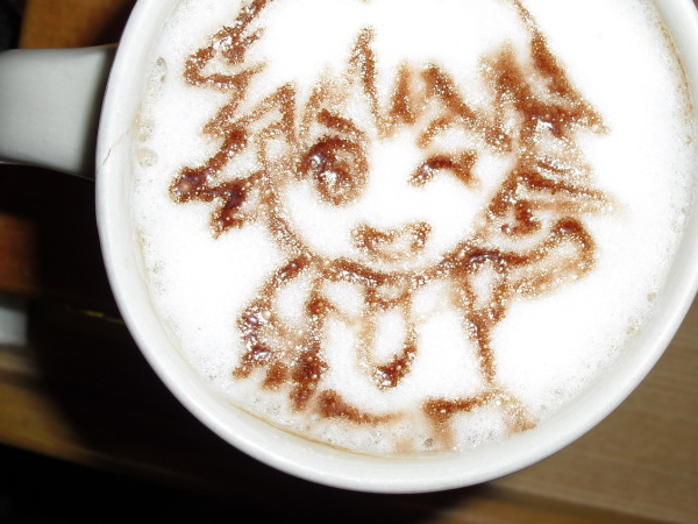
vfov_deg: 28.4
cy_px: 179
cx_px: 385
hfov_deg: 37.5
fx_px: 1028
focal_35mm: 51
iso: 64
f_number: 3.1
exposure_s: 1/60
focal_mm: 6.3
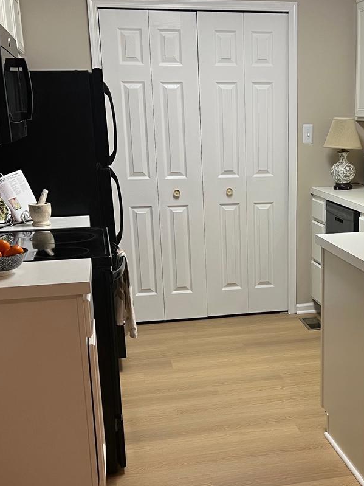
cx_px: 285
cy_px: 298
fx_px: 701
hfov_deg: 28.5
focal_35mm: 50
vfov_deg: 38.0
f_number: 1.5
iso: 80
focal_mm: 5.7
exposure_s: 1/60
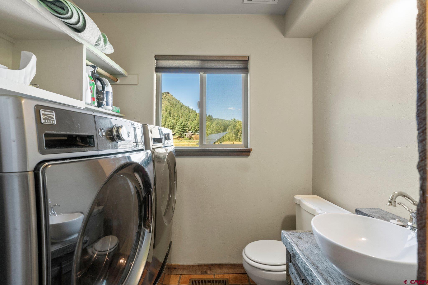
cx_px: 214
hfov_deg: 96.7
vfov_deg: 73.7
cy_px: 142
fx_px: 190
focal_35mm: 16
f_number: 8
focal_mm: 16
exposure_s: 1/8
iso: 400
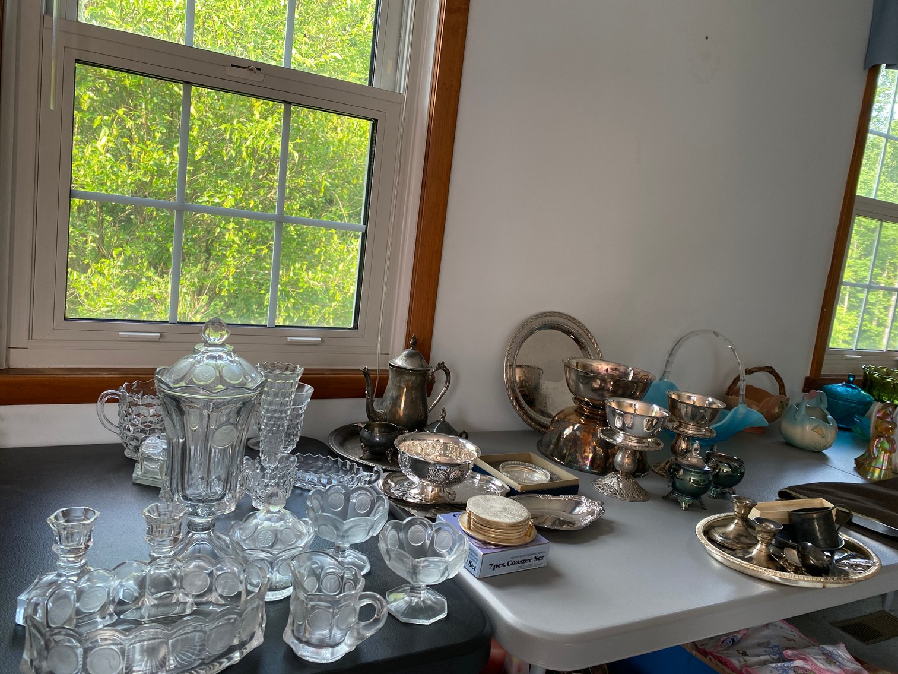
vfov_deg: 53.1
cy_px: 337
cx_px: 449
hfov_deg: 67.3
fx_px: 675
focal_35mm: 26
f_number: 1.8
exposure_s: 1/121
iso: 100
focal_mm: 4.25
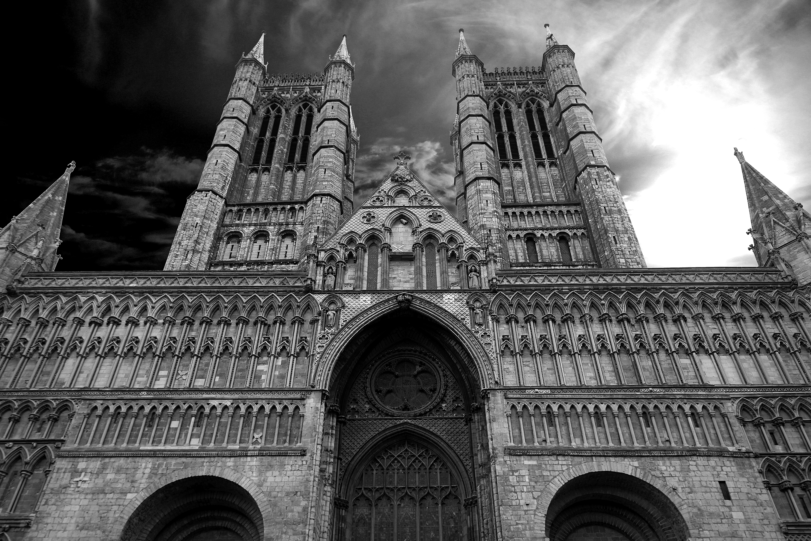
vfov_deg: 46.4
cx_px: 406
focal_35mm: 28
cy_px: 270
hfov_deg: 65.5
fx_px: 631
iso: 100
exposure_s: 1/200
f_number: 5.6
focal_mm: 28
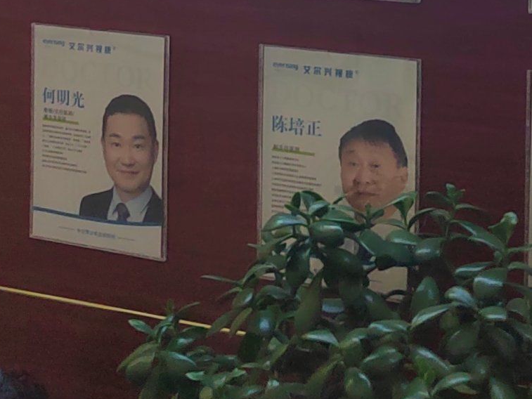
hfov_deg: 23.5
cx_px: 331
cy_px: -133
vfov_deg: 16.7
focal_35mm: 83
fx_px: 1276
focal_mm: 5.52
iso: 303
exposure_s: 1/100
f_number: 1.9
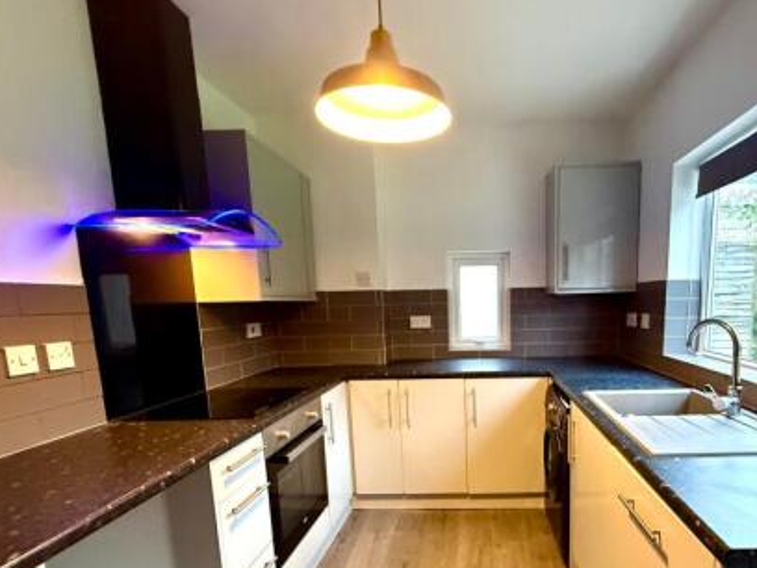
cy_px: 370
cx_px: 468
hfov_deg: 80.4
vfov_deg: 64.6
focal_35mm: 20
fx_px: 437
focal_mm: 2.22
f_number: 2.2
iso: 800
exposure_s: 1/50
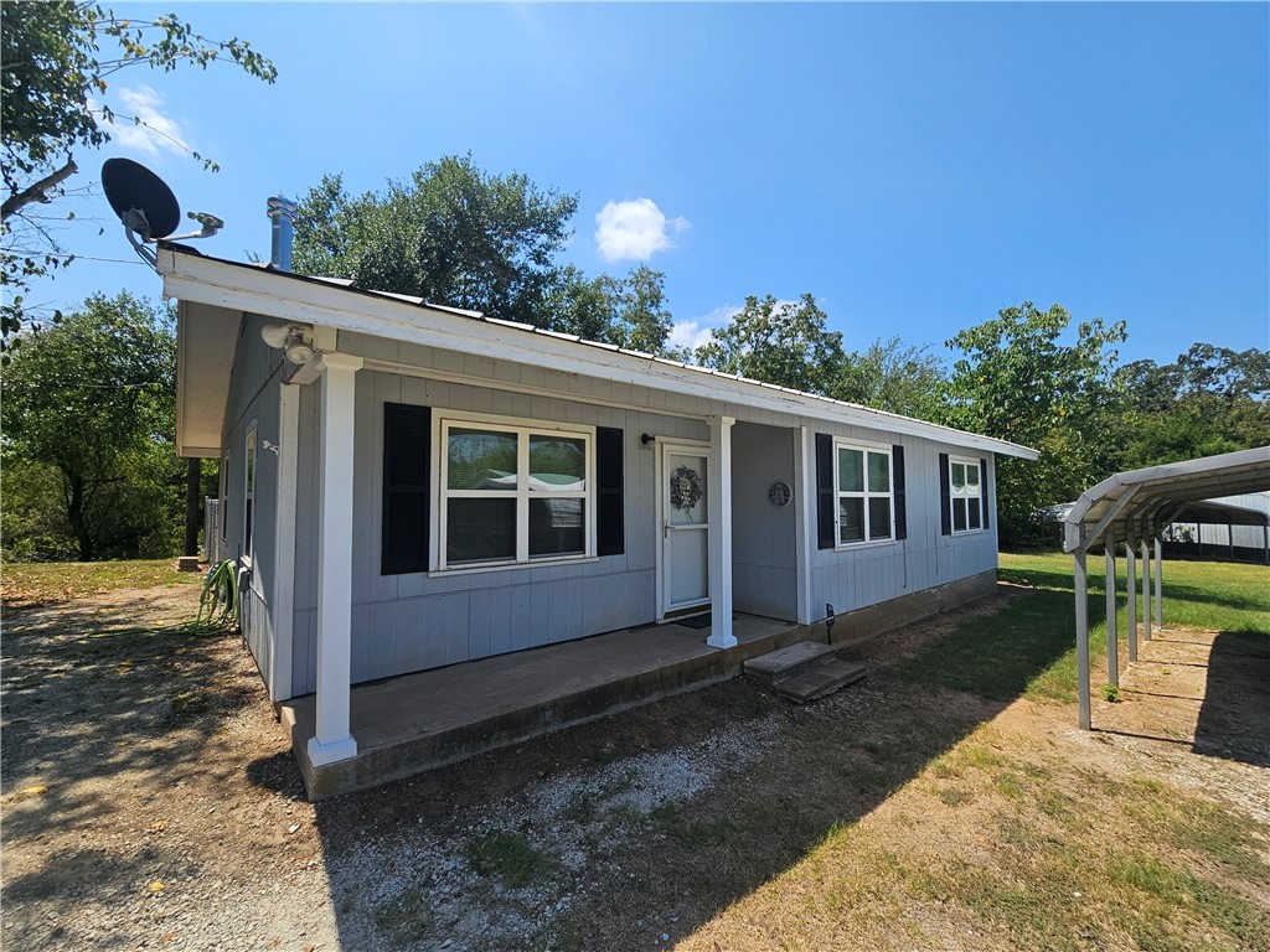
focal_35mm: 13
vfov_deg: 89.9
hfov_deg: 106.2
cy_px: 476
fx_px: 477
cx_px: 635
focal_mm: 2.2
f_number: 2.2
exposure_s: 1/1819
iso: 50
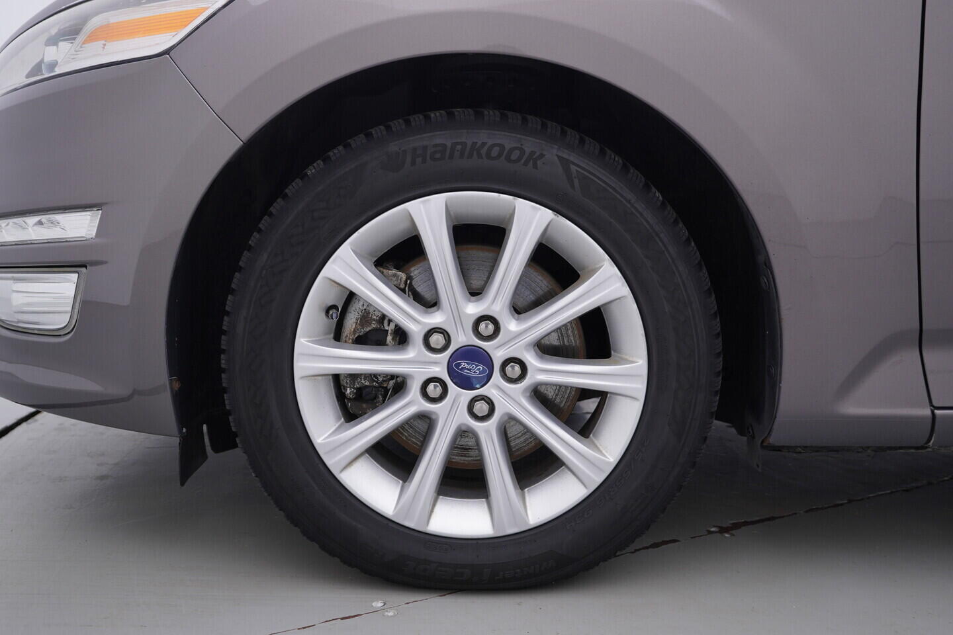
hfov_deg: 53.1
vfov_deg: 36.9
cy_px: 318
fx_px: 953
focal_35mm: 36
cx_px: 476
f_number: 3.5
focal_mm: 24
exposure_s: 1/60
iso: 125
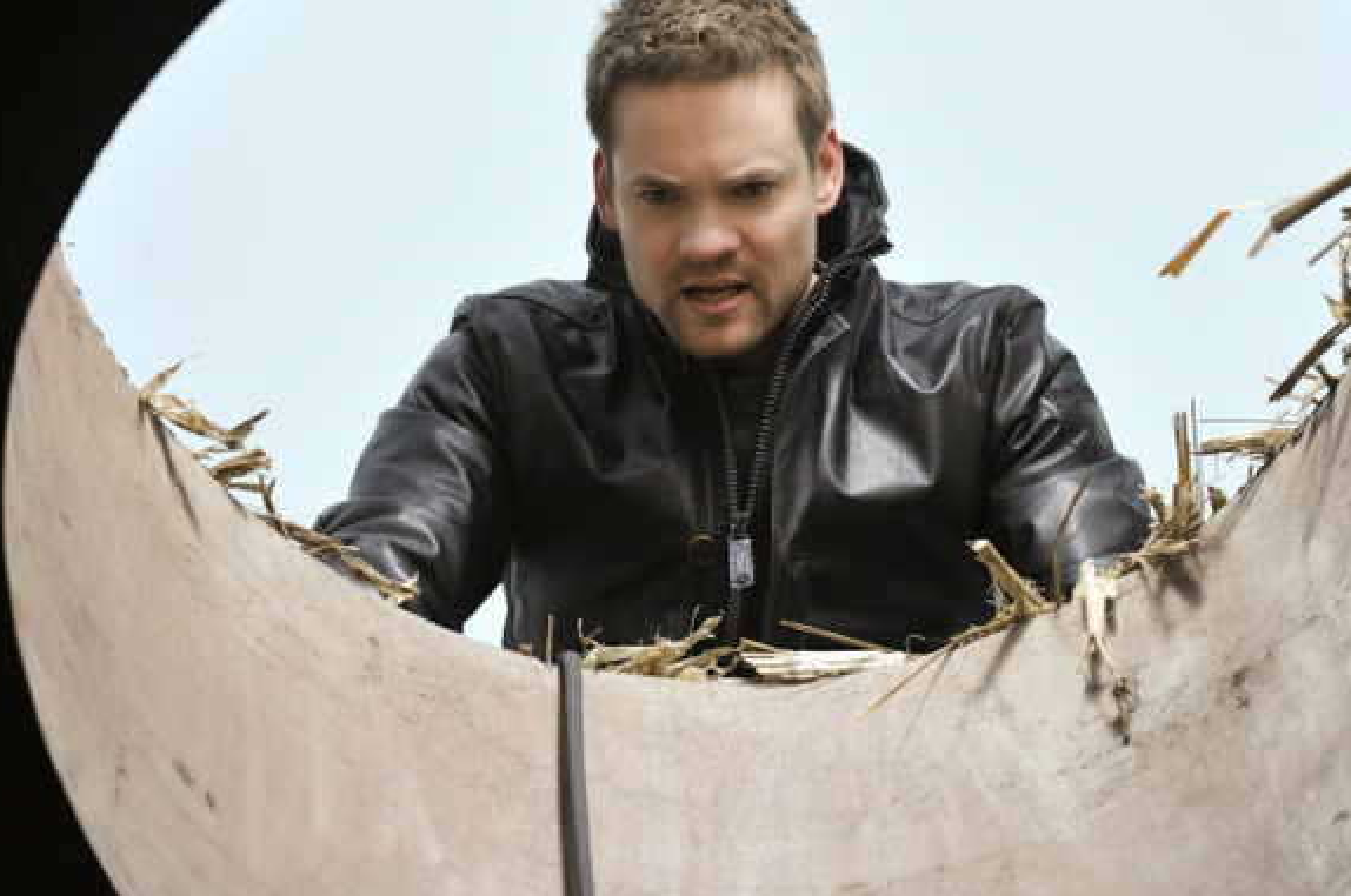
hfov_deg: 7.6
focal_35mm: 272
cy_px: 456
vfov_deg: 5.0
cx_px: 770
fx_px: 10193
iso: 200
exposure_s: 1/125
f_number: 6.3
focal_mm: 200
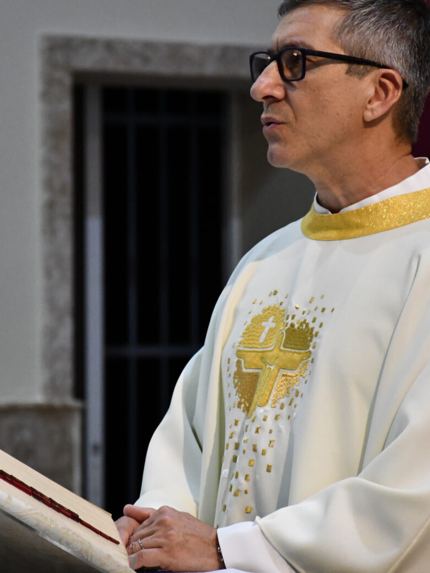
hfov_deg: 5.4
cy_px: 268
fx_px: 4586
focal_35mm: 277
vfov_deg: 7.1
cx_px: 230
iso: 3200
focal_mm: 105
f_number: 5.6
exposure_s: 1/160
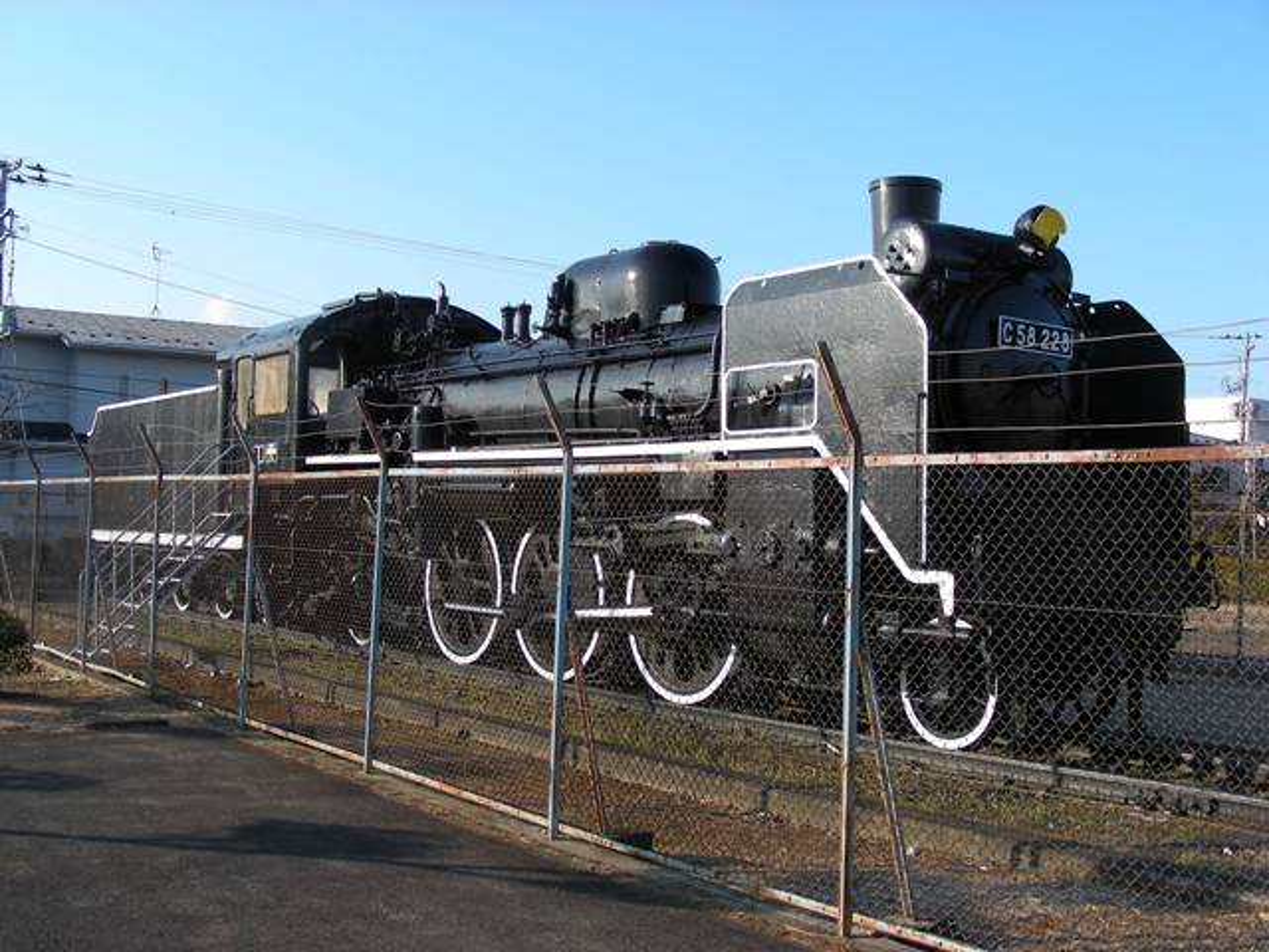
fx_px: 1503
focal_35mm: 41
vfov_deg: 35.1
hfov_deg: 45.8
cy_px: 476
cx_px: 634
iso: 50
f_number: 4
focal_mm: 6.8
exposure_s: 1/268
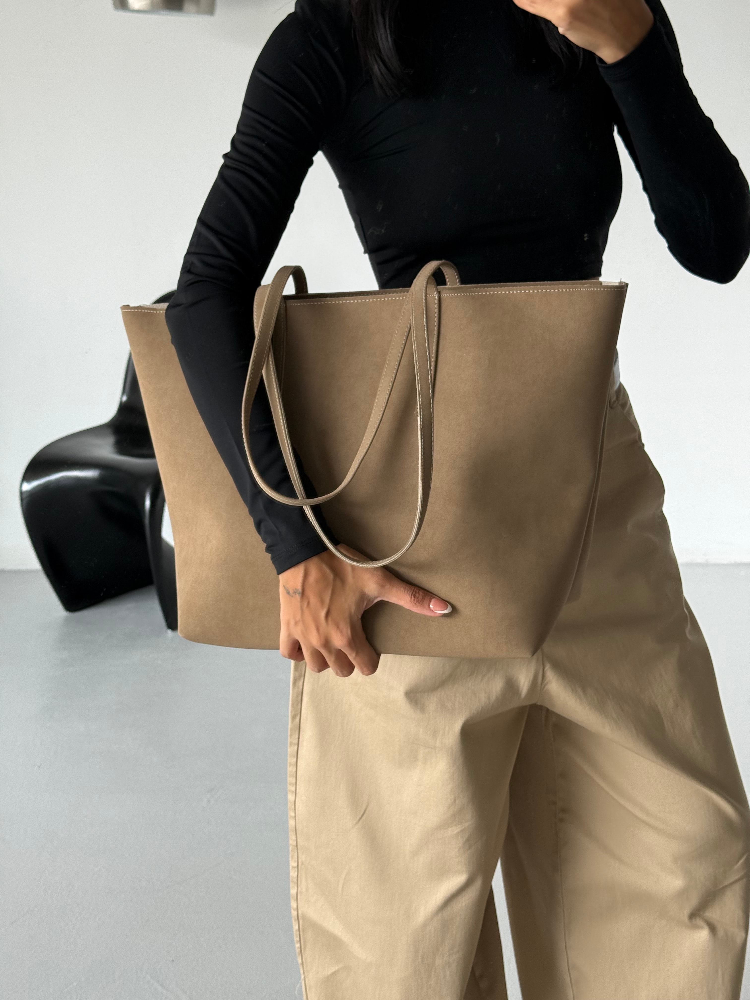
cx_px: 375
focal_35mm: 48
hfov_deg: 30.3
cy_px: 500
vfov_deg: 39.7
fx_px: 1387
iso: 100
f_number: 1.78
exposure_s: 1/458
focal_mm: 6.76
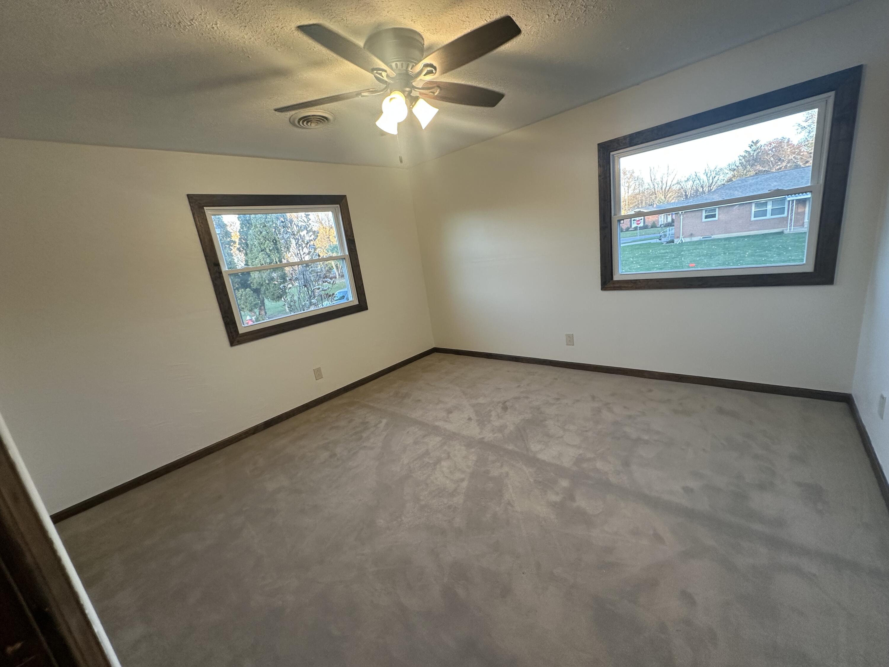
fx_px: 360
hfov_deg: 102.1
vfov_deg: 85.7
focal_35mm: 14
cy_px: 334
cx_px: 444
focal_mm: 2.22
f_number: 2.2
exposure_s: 1/60
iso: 160
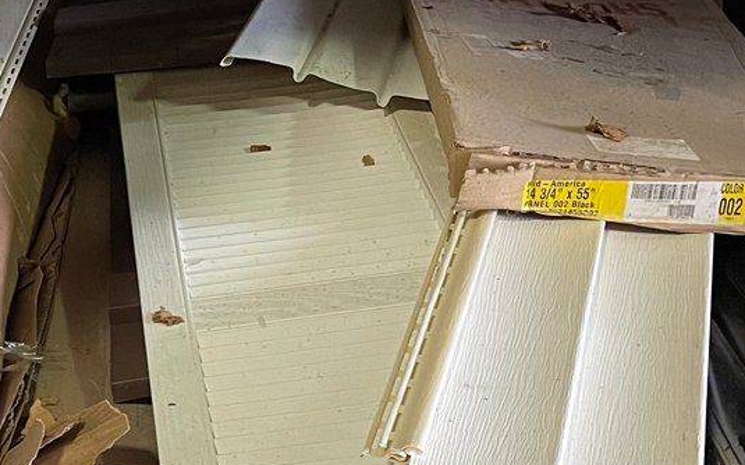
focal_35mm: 75
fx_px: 1522
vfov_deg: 17.3
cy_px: 360
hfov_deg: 25.2
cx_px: -112
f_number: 1.6
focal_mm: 5.1
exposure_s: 1/60
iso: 320
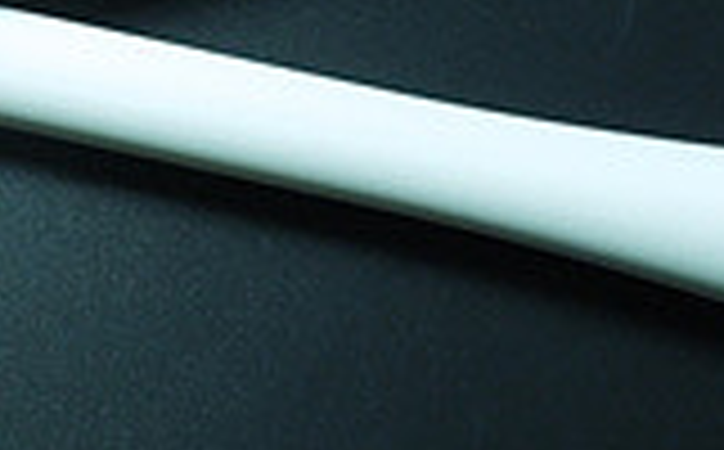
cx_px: -166
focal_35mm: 190
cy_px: 68
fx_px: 3742
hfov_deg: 10.8
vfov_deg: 6.9
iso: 400
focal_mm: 8.7
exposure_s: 1/40
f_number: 4
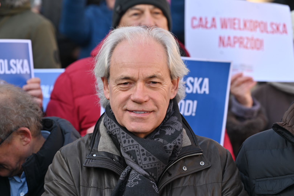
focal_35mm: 180
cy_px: 98
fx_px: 1470
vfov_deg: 7.6
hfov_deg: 11.4
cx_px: 147
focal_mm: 180
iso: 125
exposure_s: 1/125
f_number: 5.6
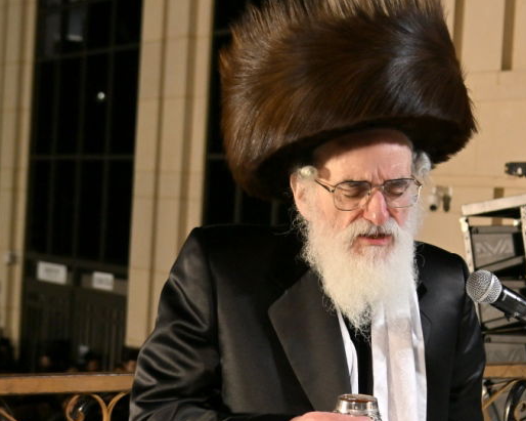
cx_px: 358
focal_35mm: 86
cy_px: 234
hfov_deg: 22.1
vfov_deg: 17.9
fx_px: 1339
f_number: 4
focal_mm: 31
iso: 320
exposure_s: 1/125
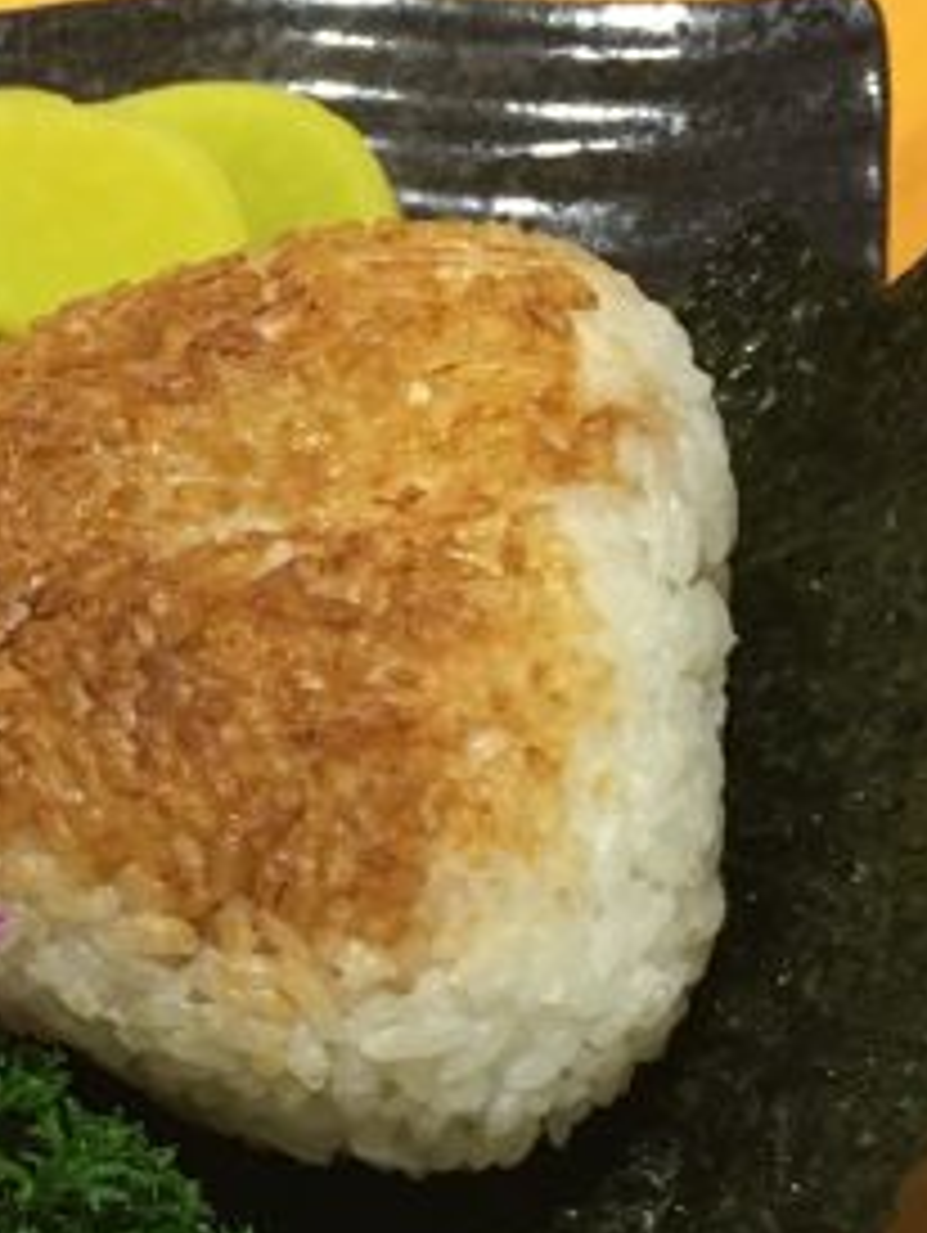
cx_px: 65
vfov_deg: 26.0
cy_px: 914
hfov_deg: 19.5
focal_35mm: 74
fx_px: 2638
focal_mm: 4.15
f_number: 2.2
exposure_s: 1/33
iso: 160
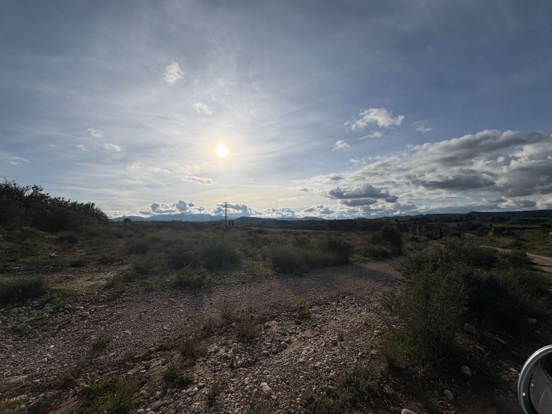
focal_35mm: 14
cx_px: 276
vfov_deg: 85.7
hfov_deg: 102.1
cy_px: 207
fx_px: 223
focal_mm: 2.22
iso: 32
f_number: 2.2
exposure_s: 1/9009
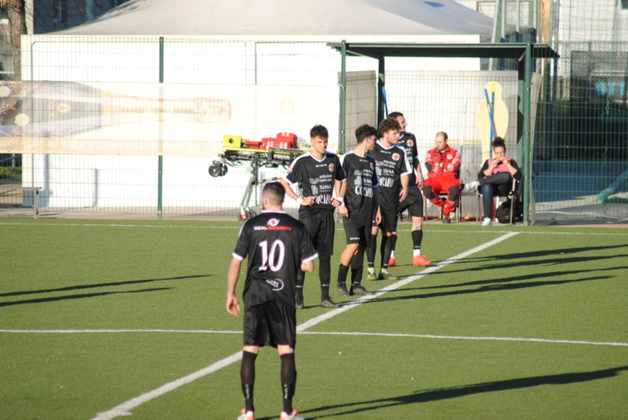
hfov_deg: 7.0
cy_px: 210
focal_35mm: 292
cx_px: 314
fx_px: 5108
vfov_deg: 4.7
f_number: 4.8
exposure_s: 1/1000
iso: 200
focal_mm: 195
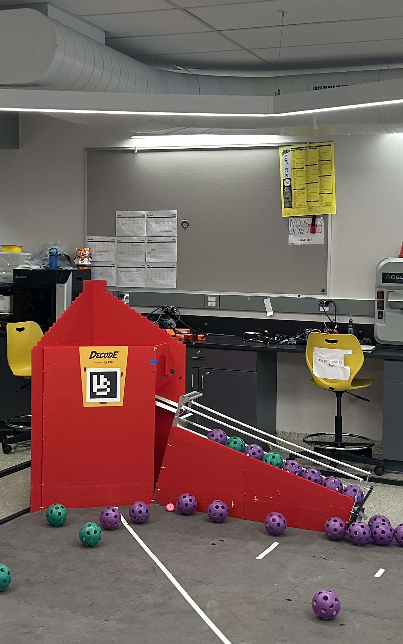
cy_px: 267
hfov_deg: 23.9
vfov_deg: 37.4
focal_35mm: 54
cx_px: 164
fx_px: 949
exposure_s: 1/120
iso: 100
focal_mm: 5.7
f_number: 1.5
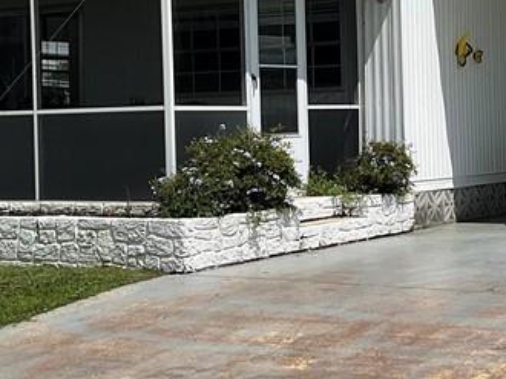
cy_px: 86
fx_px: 1315
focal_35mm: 90
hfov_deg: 21.5
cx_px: 417
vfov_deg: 16.3
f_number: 1.8
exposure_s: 1/4065
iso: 25
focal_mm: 3
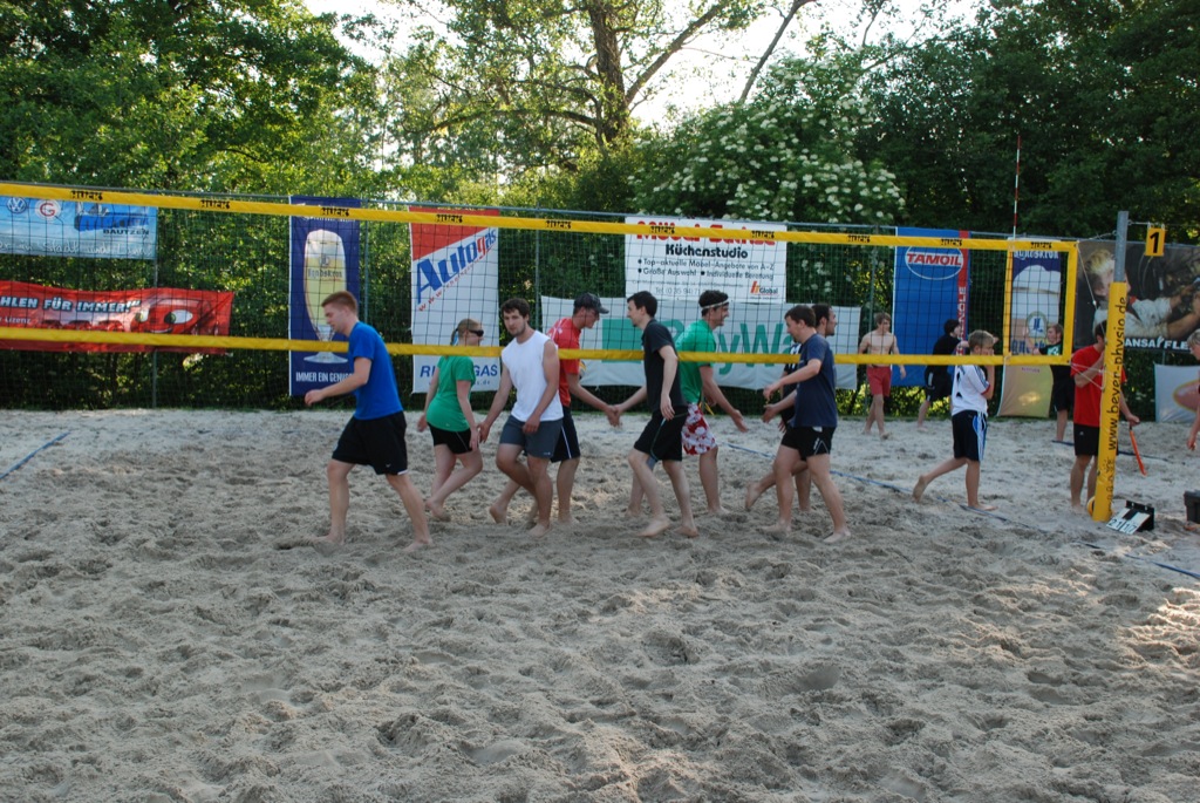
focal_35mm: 39
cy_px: 402
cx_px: 600
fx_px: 1301
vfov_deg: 34.3
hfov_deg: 49.5
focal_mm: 26
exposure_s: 1/100
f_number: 5
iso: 200
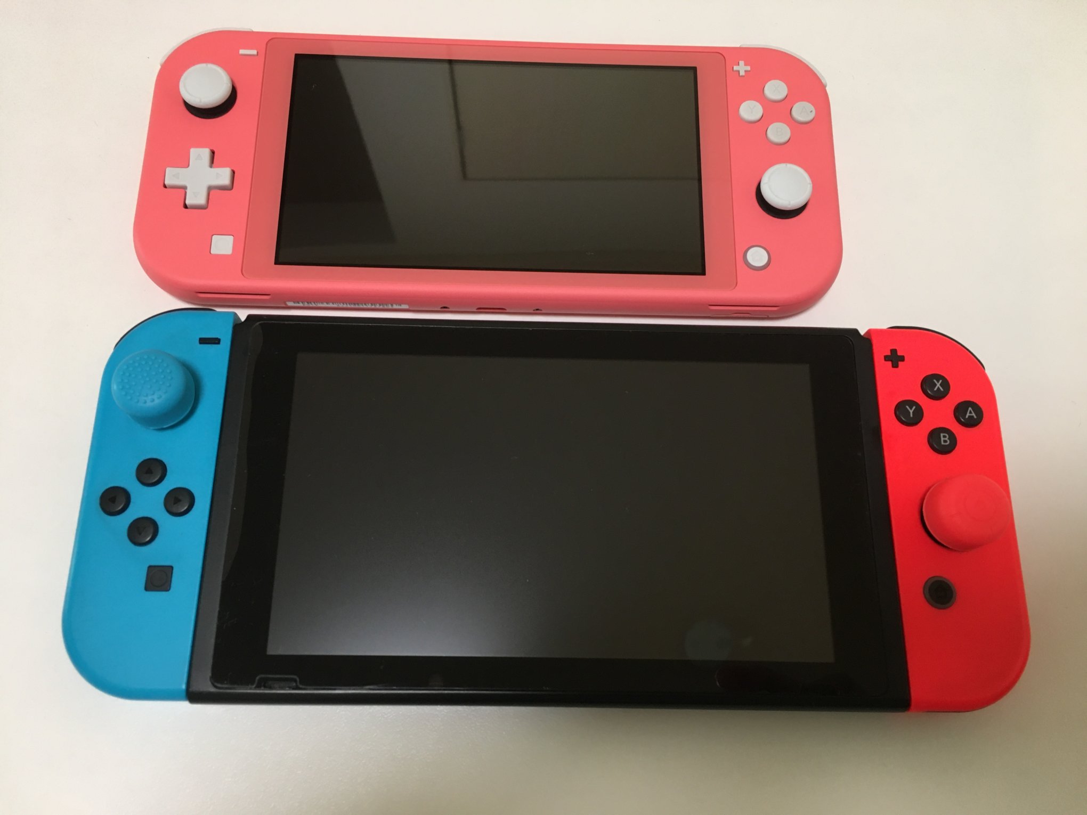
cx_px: 544
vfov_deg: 48.2
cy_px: 408
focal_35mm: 29
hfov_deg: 61.7
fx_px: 911
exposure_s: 1/30
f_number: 2.2
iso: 100
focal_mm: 4.15
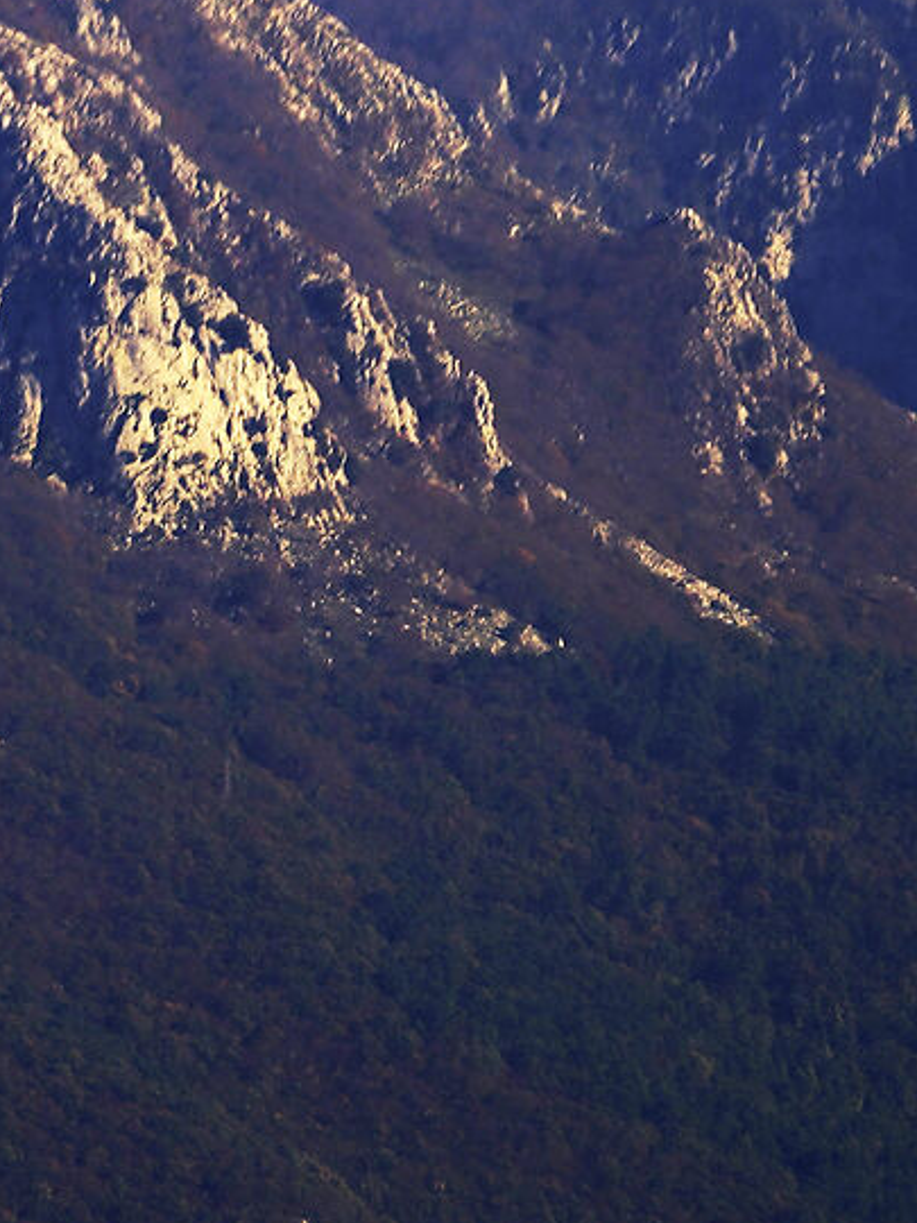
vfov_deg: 1.2
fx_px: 60399
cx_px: -134
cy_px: 61
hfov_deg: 0.9
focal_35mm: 1710
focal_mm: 400
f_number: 6.3
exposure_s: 1/1000
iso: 125
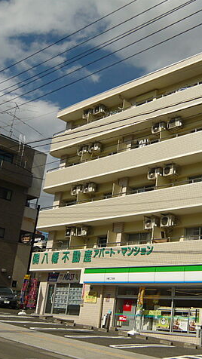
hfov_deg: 27.5
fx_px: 390
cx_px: 197
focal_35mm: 41
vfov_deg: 49.4
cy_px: 180
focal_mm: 4.6
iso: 100
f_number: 8
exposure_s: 1/400
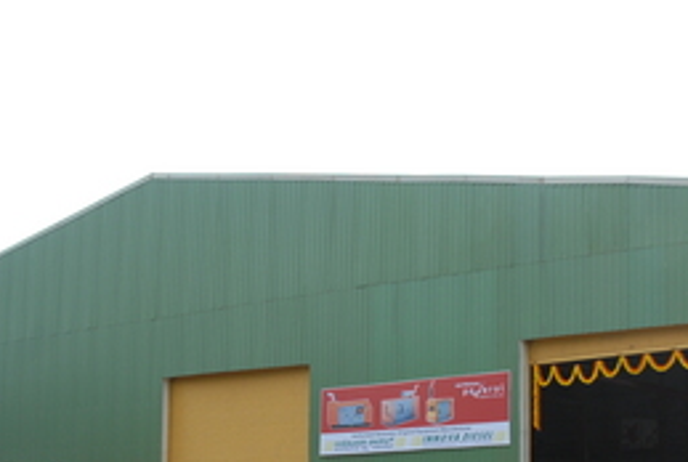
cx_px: 422
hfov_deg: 34.3
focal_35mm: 58
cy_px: 425
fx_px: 1111
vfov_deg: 22.9
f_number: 5.6
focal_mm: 20
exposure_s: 1/250
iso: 200
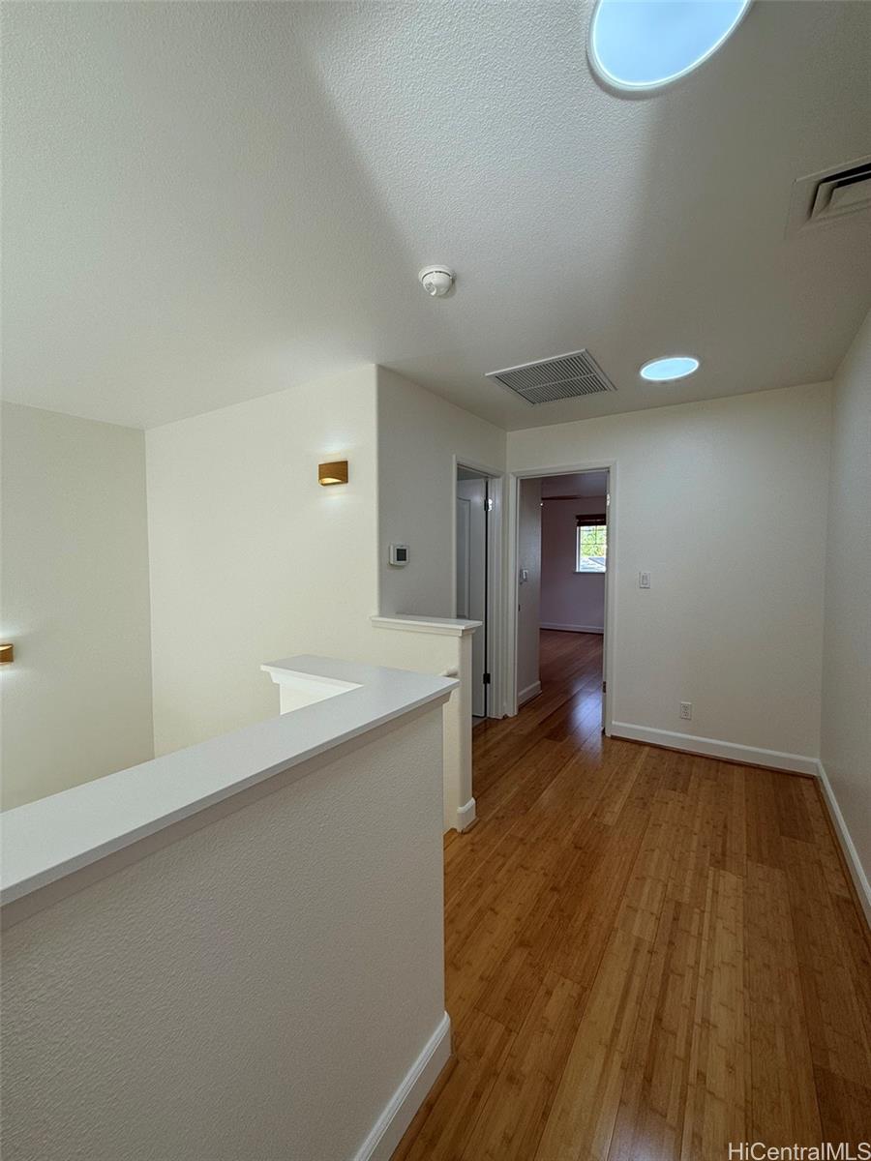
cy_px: 580
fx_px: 470
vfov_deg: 102.1
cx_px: 436
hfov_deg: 85.7
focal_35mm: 14
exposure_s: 1/160
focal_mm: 2.22
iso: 50
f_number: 2.2
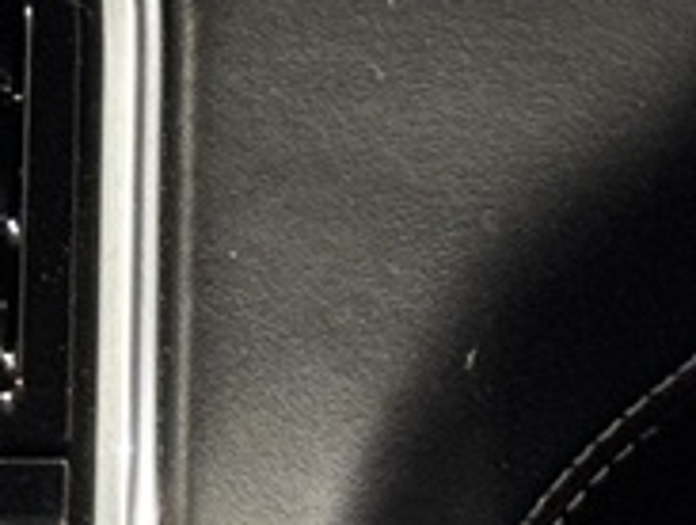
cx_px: -886
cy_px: -1343
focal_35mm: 377
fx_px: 7595
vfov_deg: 3.8
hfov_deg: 5.1
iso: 125
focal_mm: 6.76
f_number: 1.78
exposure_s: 1/50
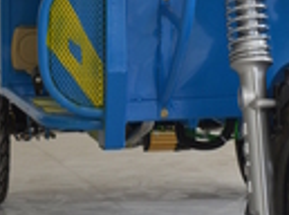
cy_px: -99
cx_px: 223
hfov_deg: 9.3
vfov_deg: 6.8
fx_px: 1773
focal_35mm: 213
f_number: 5.6
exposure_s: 1/125
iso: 280
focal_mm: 38
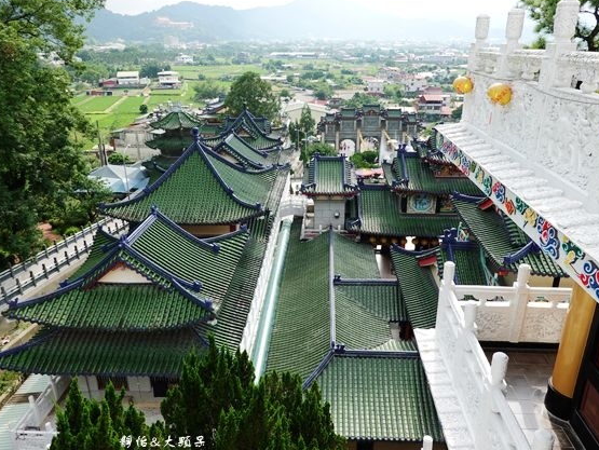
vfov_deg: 51.4
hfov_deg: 65.3
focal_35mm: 27
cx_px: 308
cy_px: 217
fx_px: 468
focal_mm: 9
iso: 125
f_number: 5.6
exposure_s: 1/200
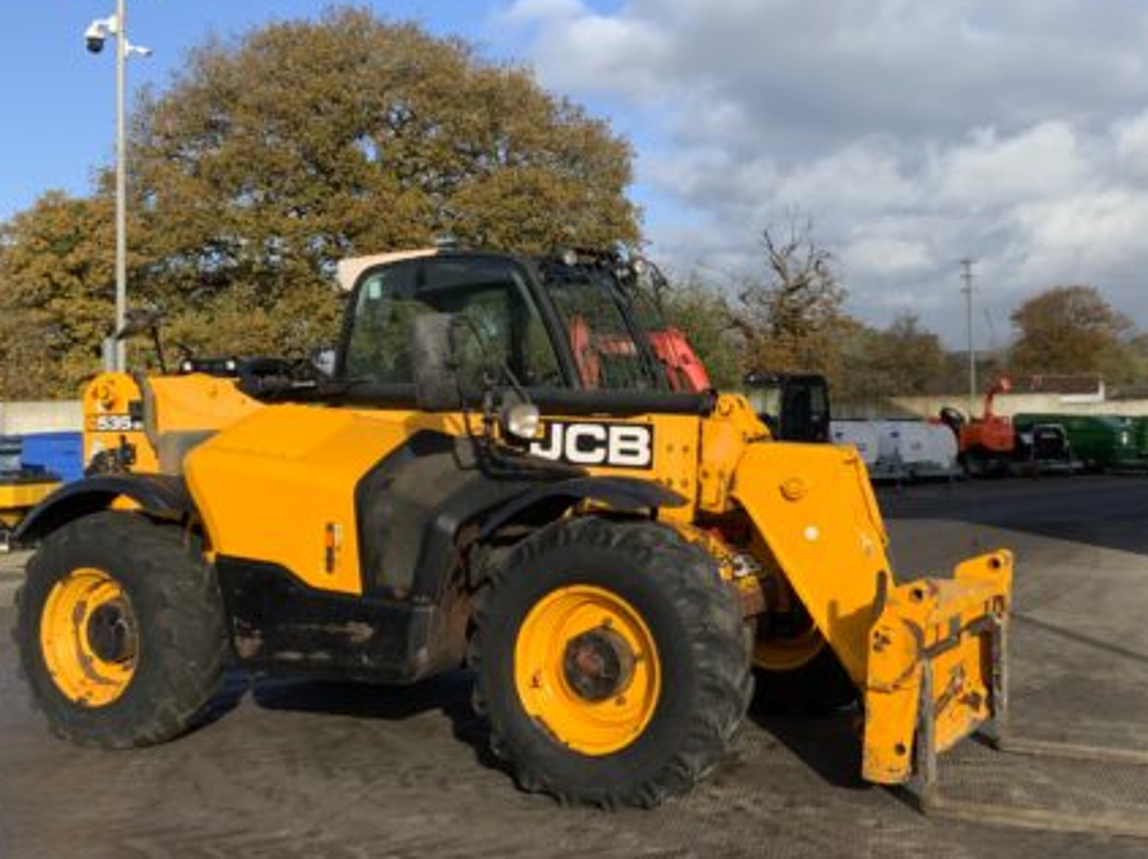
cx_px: 699
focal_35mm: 44
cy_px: 351
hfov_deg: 42.7
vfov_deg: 32.8
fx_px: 1458
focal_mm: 3
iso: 20
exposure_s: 1/1984
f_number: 1.8
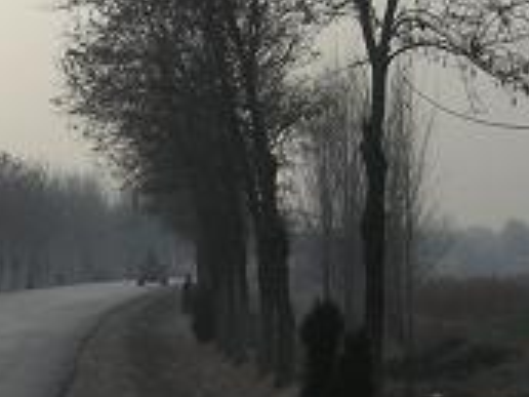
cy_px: 203
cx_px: -58
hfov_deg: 12.3
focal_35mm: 158
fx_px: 2415
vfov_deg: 9.4
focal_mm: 5.7
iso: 50
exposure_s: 1/195
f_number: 5.7
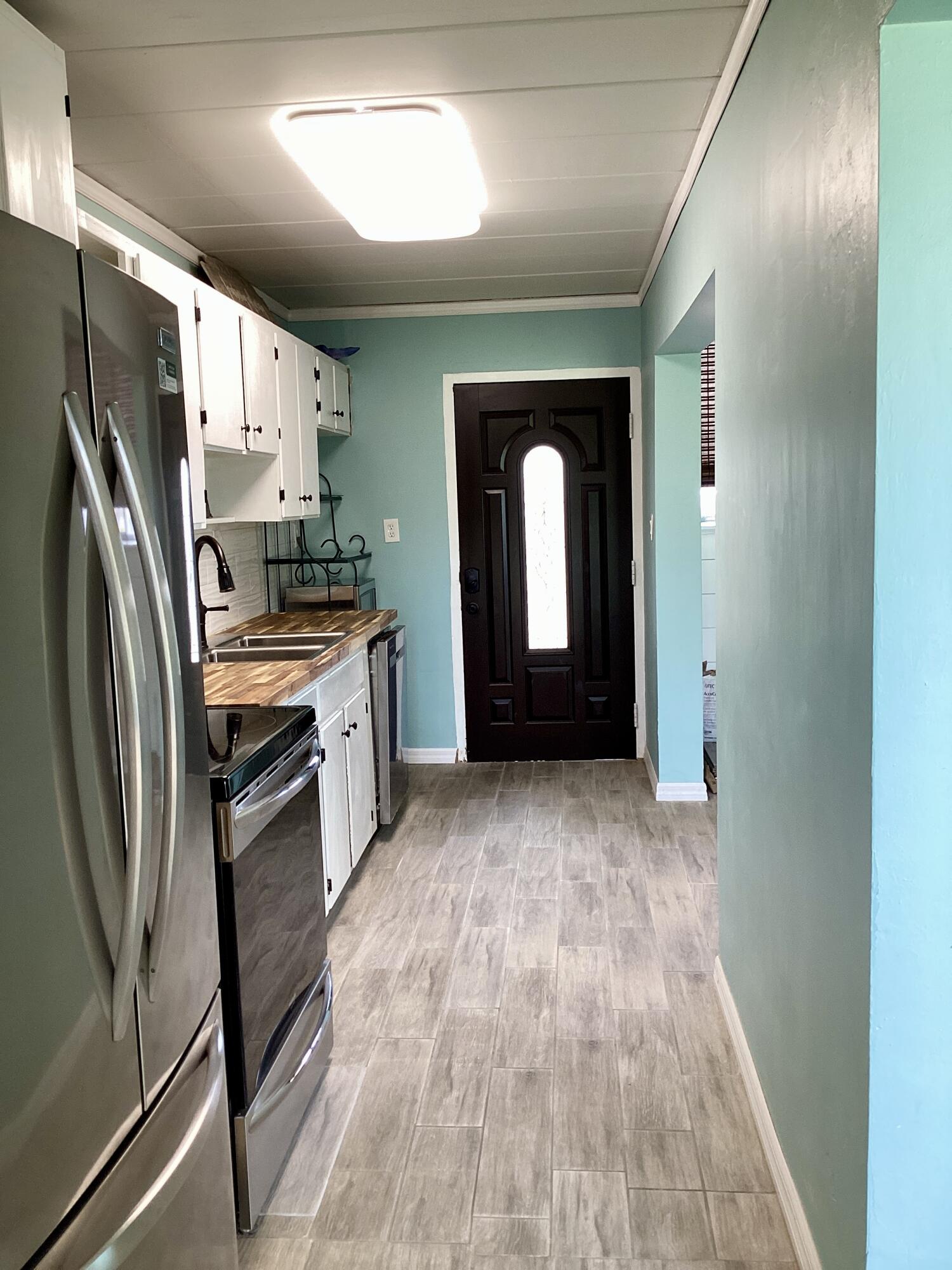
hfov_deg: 45.4
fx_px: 1137
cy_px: 635
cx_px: 476
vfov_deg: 58.4
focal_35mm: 31
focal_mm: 3.3
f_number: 2.4
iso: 64
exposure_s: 1/60
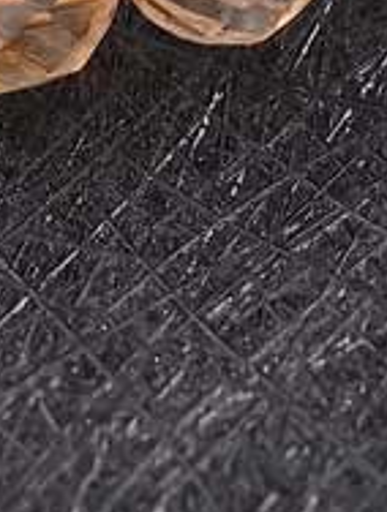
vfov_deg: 3.7
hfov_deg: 2.9
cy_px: -734
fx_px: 7716
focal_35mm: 520
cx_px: -166
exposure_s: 1/160
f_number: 2.67
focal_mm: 22.48
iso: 125
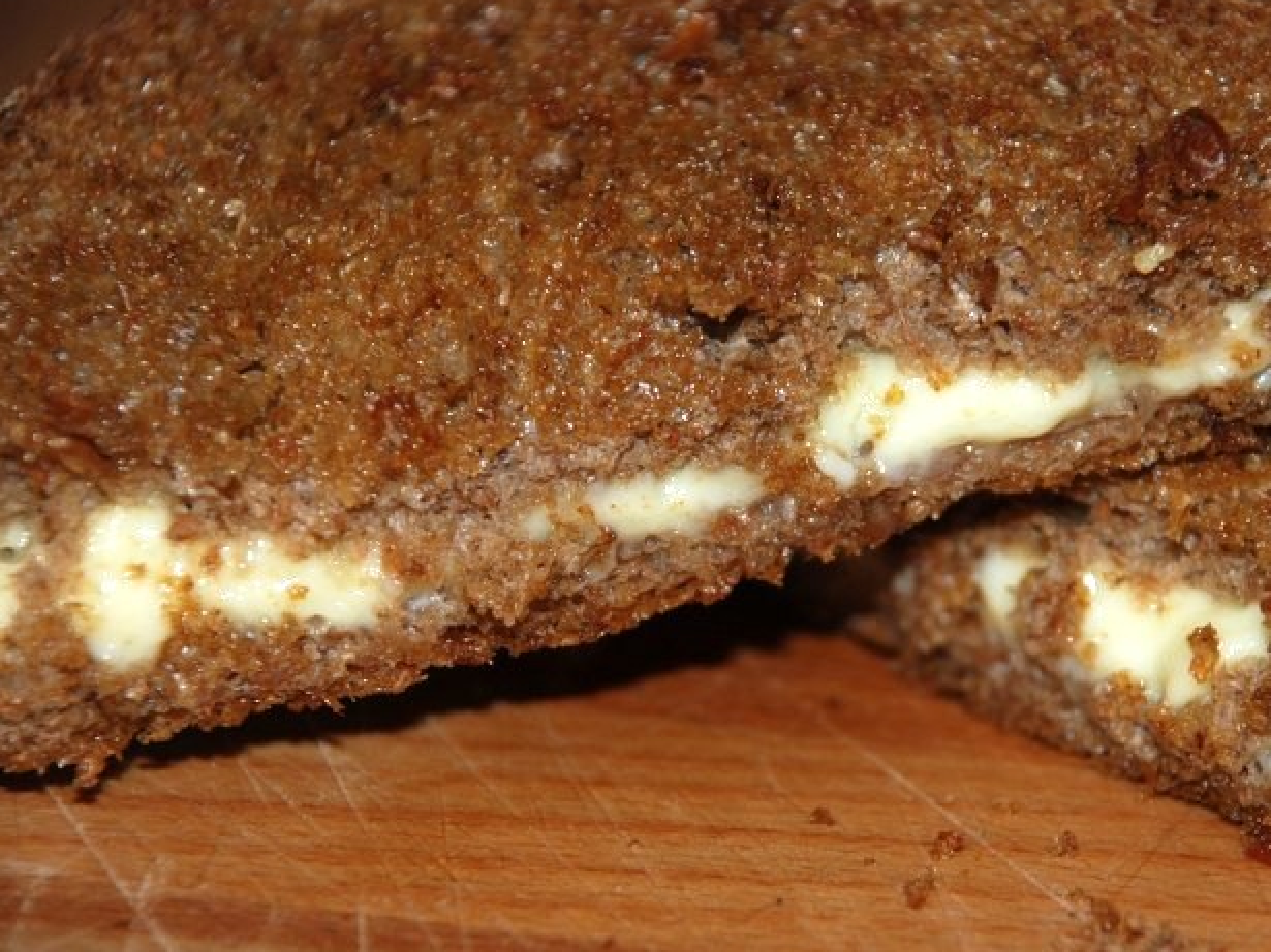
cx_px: 777
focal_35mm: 254
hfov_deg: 7.8
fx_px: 9311
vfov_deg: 5.9
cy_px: 531
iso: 160
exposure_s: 1/60
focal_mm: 135
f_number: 5.6
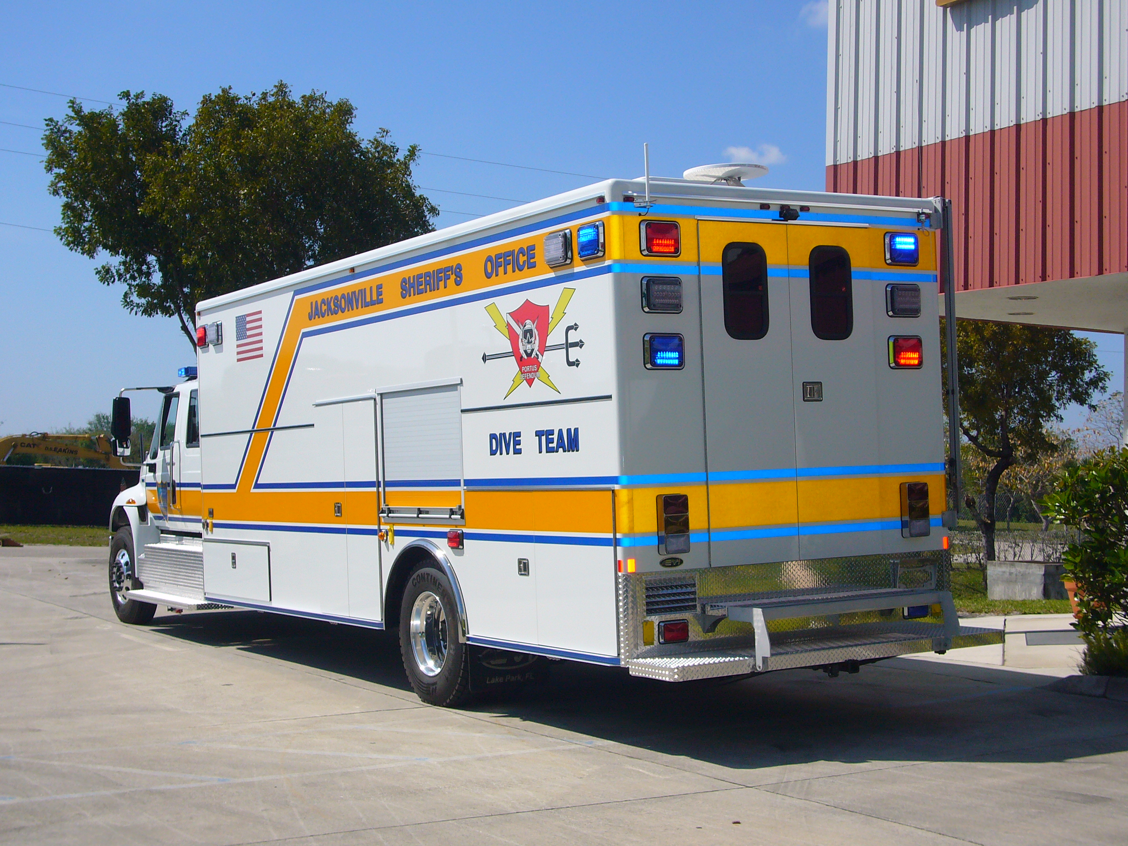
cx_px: 564
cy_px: 423
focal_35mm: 54
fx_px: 1760
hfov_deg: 35.5
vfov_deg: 27.0
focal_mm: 8.8
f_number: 8
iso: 80
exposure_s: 1/320
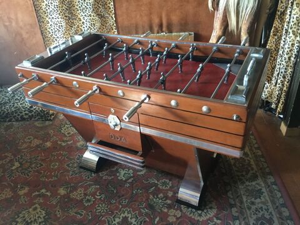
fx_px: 269
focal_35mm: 31
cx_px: 150
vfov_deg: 45.4
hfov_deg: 58.4
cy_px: 112
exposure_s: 1/33
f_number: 2.4
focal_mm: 3.3
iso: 200
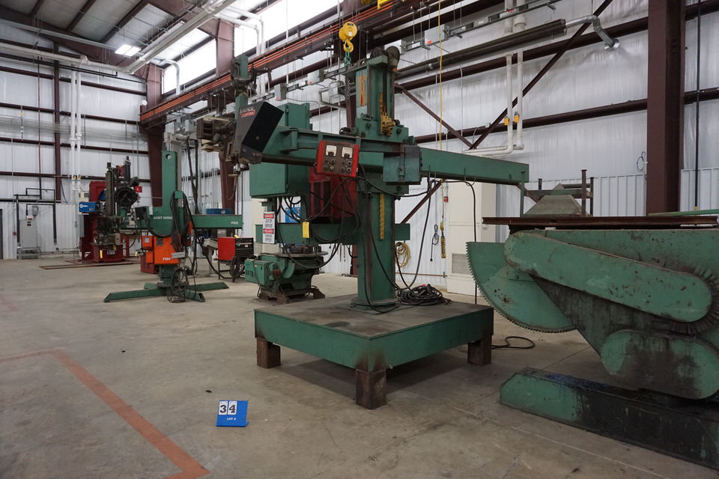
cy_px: 240
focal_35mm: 24
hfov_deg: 73.7
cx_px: 360
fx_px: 479
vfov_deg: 53.1
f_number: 4
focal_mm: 16
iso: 1600
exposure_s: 1/160
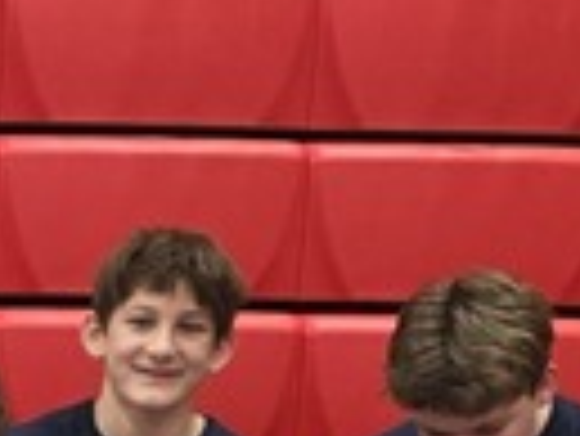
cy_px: 1146
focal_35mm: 182
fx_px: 3052
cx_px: -517
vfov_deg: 7.5
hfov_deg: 10.2
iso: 250
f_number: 1.7
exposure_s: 1/120
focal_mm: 6.3
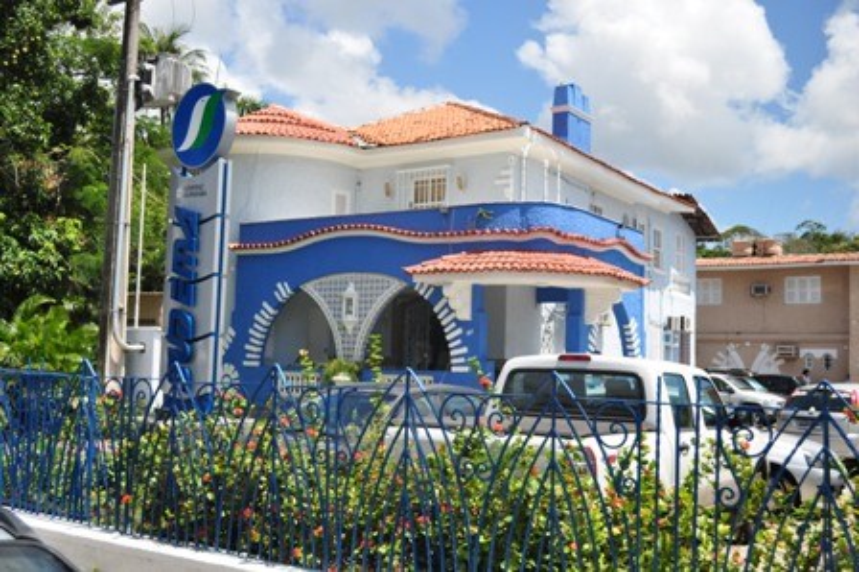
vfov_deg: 34.2
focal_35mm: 39
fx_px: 930
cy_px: 286
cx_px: 430
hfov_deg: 49.6
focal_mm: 26
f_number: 5
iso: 280
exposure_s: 1/2000
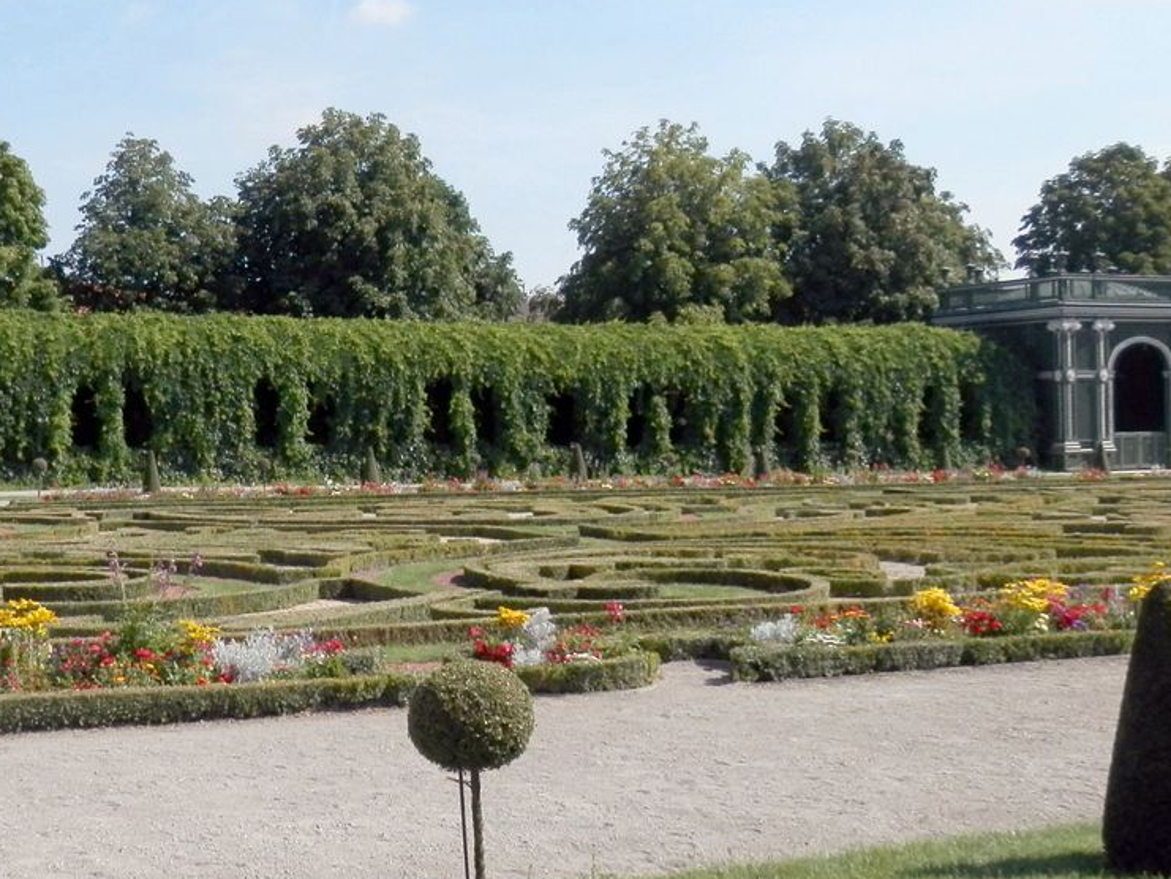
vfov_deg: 27.0
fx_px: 1827
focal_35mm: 54
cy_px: 400
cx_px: 337
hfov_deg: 35.0
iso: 80
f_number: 8.7
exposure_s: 1/160
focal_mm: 4.5
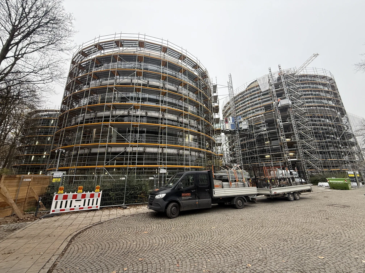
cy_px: 136
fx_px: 148
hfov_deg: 102.1
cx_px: 182
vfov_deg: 85.7
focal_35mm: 14
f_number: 2.2
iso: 80
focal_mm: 2.22
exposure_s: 1/99
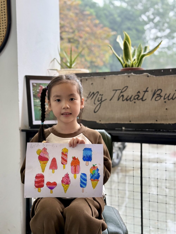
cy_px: 117
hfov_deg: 30.3
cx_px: 88
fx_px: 325
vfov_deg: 39.7
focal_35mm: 48
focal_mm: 6.76
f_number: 1.78
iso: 125
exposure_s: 1/100
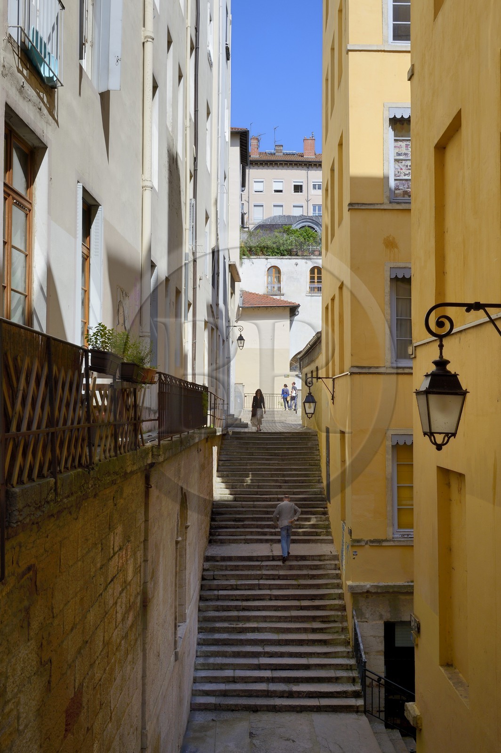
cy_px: 376
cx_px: 250
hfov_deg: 41.0
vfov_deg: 58.8
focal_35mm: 32
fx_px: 669
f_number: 14
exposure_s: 1/160
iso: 200
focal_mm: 32
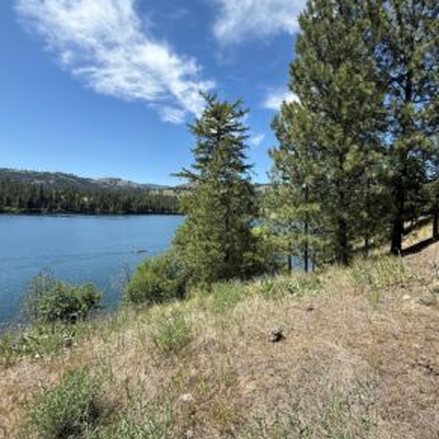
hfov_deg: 83.8
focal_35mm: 17
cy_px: 217
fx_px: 244
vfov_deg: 84.0
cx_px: 237
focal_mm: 2.22
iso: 50
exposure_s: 1/1211
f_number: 2.2
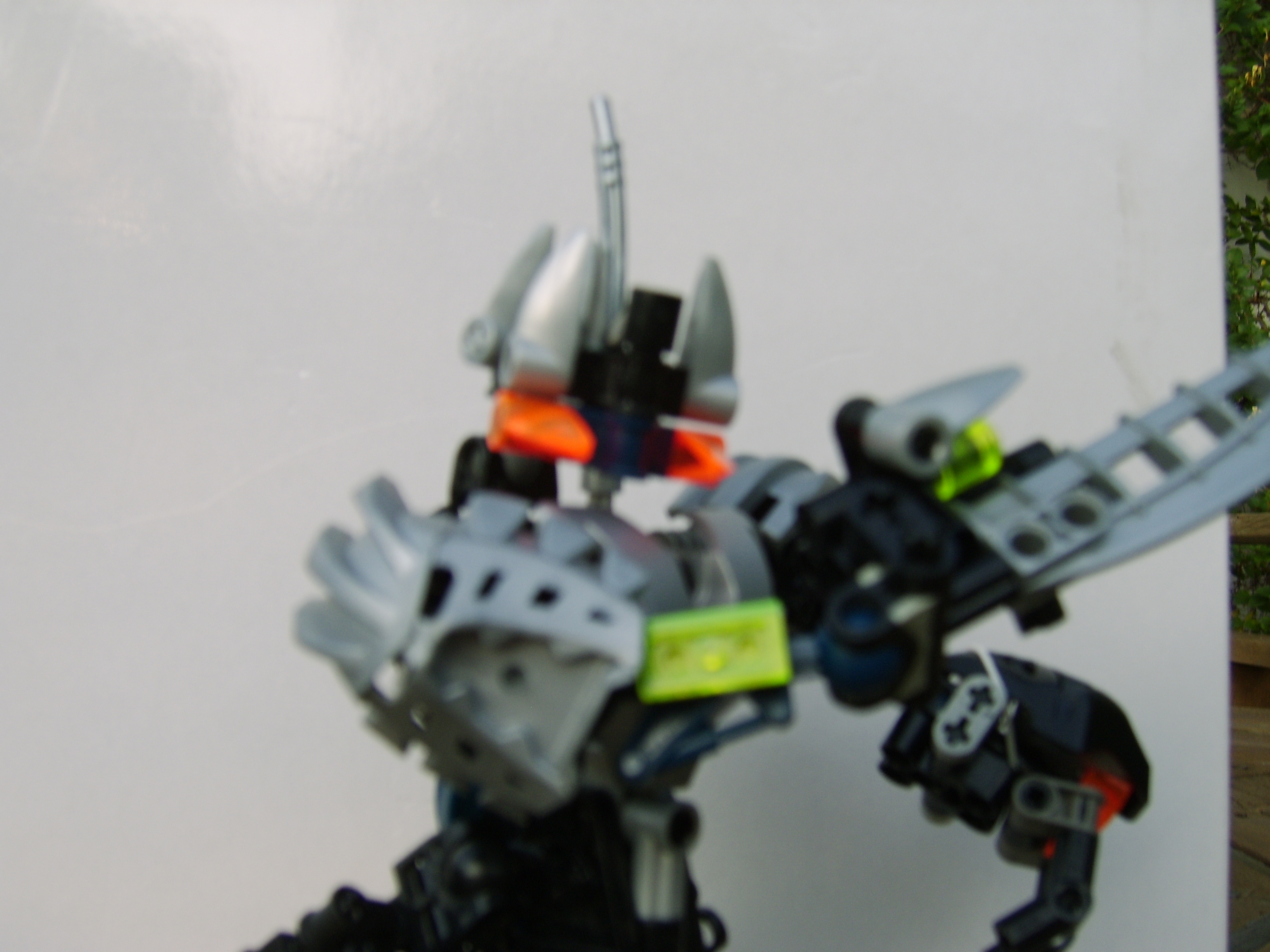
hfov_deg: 58.4
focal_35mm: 31
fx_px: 1137
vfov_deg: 45.4
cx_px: 635
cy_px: 476
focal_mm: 8.13
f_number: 4
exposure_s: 1/176
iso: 71
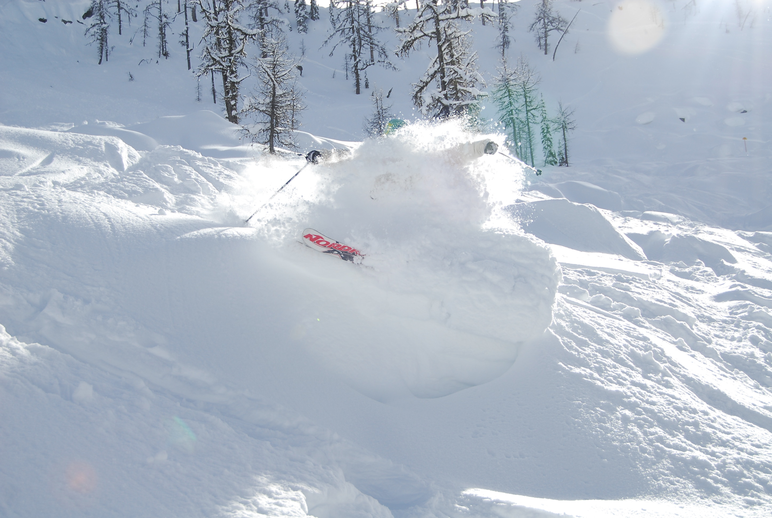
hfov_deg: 37.8
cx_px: 386
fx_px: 1128
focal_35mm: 52
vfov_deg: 25.9
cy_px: 259
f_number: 5
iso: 200
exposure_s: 1/1250
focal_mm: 35
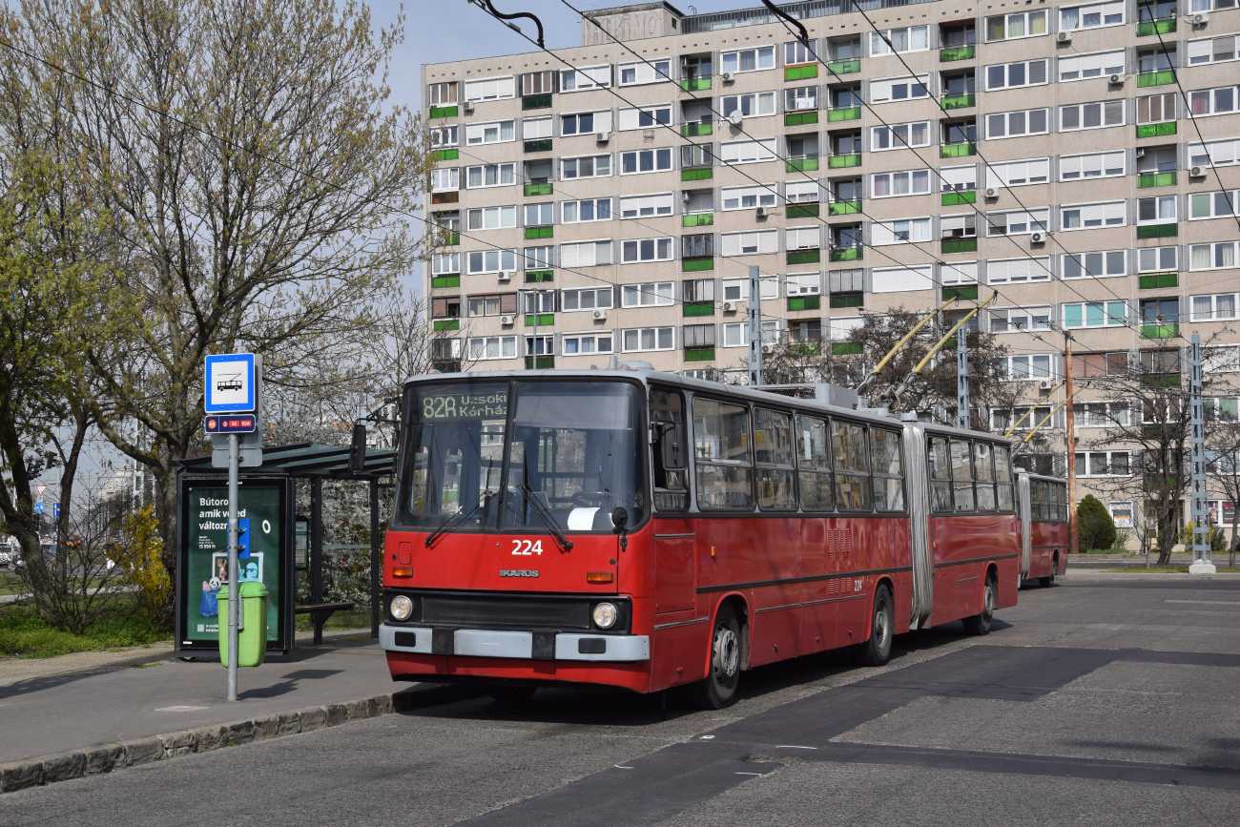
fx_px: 1808
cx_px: 620
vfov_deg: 25.8
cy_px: 414
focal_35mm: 52
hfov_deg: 37.8
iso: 200
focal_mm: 35
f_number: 6.3
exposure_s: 1/800
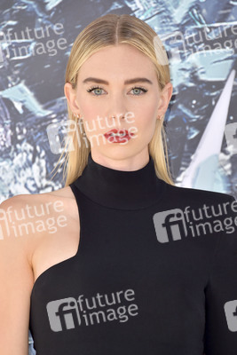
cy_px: 178
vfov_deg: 6.9
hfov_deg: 4.6
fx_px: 2960
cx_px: 118
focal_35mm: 300
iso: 320
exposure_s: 1/250
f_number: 7.1
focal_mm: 300
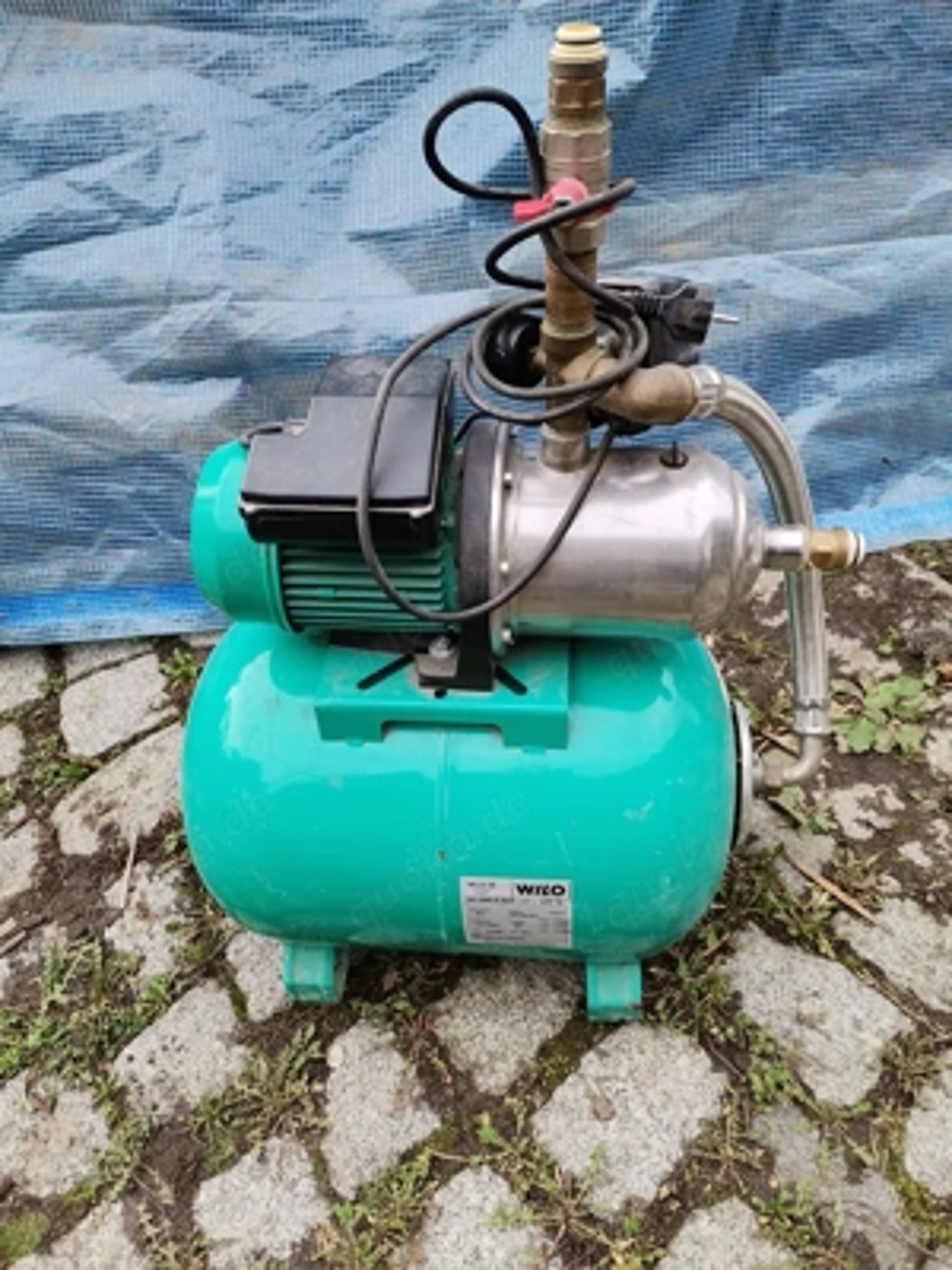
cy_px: 635
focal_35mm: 26
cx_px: 476
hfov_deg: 53.1
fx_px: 953
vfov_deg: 67.3
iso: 50
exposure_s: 1/259
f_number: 1.8
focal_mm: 4.75
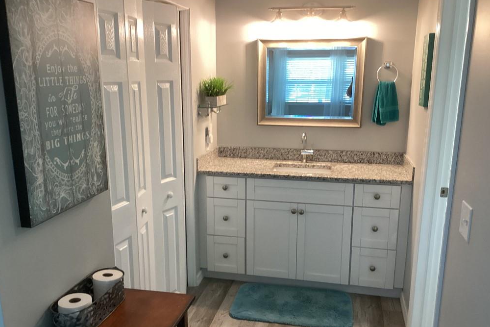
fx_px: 449
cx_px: 248
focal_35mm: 33
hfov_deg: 57.2
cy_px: 183
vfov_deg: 39.9
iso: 200
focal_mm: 3.3
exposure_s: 1/60
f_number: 2.4
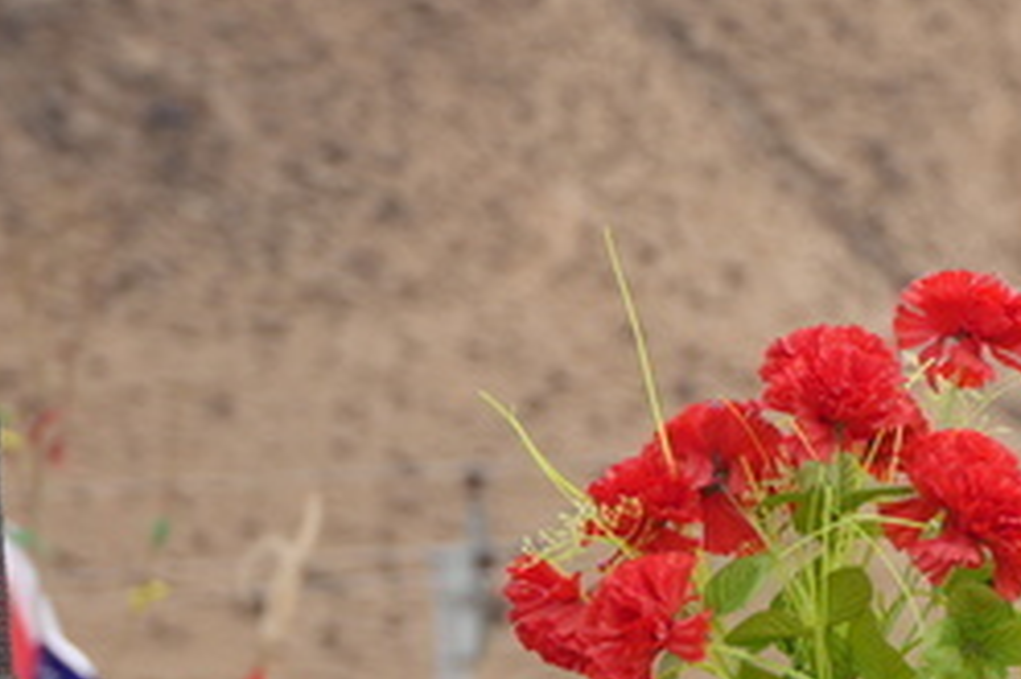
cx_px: 1569
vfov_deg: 4.0
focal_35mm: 343
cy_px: 716
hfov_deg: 5.9
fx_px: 9716
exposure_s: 1/320
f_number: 4.5
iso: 100
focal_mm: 63
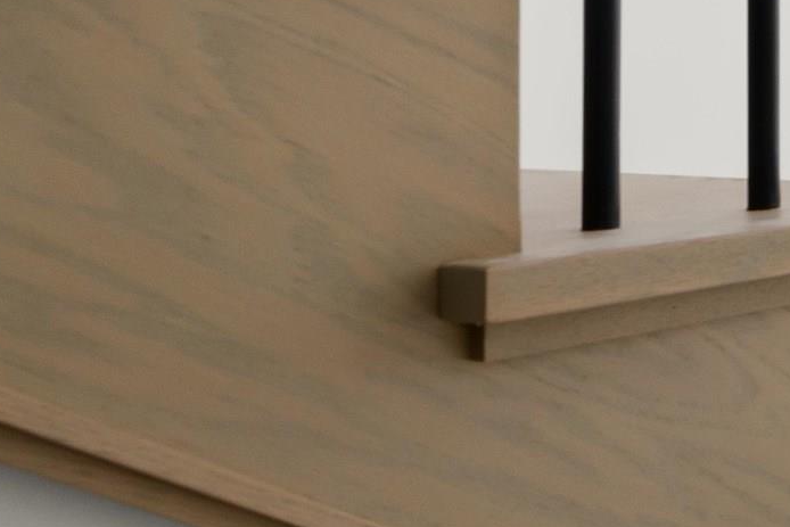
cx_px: 1677
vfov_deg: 21.5
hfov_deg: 17.8
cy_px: 76
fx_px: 1361
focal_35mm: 62
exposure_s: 1/25
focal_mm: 14
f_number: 11
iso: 200
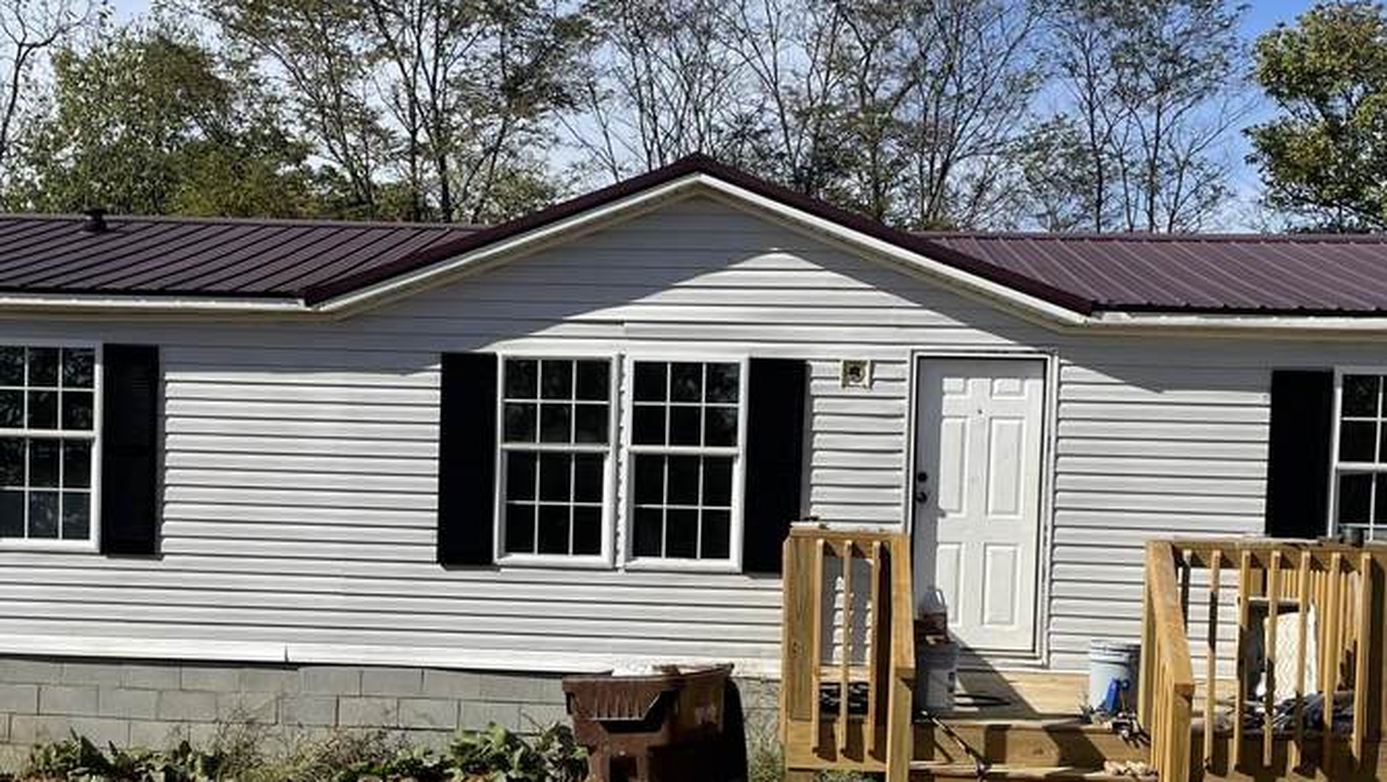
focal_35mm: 54
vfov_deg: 22.0
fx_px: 1987
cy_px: 625
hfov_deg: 38.5
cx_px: 628
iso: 32
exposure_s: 1/3300
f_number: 1.6
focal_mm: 4.2
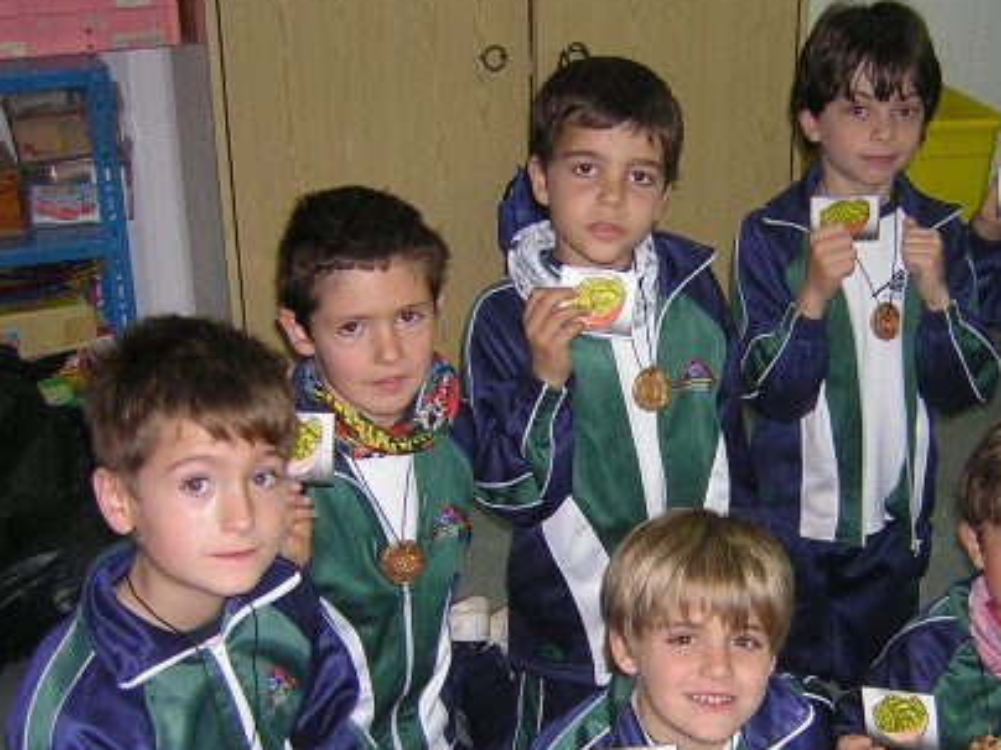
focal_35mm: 57
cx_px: 751
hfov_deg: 33.1
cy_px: 498
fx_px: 1648
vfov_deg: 25.5
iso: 69
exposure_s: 1/60.1
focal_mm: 4.7
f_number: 2.6
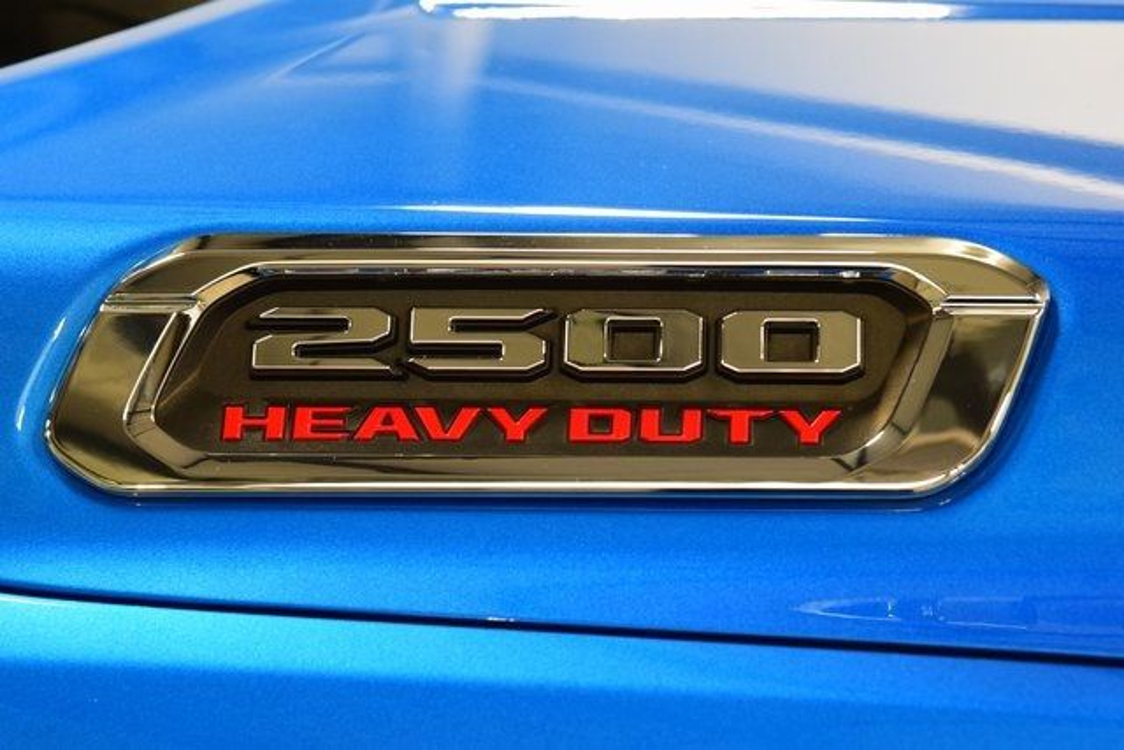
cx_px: 562
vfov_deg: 13.0
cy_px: 375
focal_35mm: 105
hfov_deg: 19.5
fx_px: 3279
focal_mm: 70
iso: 1100
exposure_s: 1/30
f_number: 7.1
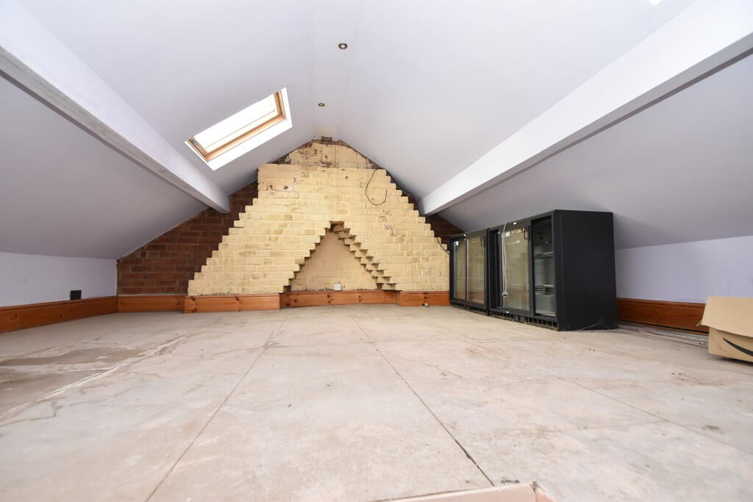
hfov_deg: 100.4
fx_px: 314
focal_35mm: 15
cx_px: 376
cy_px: 251
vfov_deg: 77.3
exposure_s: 1/125
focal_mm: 10
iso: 800
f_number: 5.6
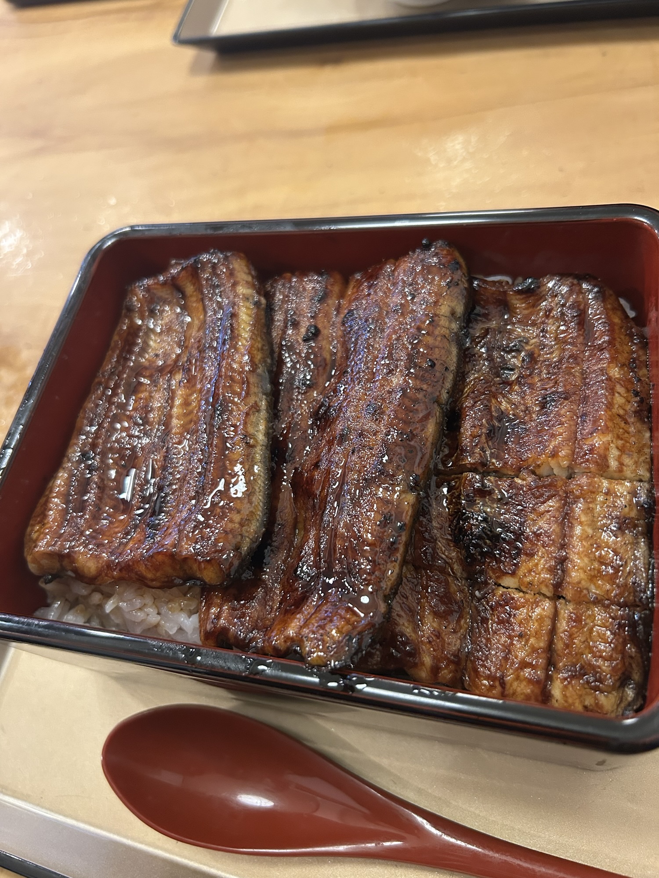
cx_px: 330
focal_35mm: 26
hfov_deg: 53.1
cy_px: 439
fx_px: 660
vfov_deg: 67.3
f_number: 1.5
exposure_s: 1/50
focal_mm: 5.7
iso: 320
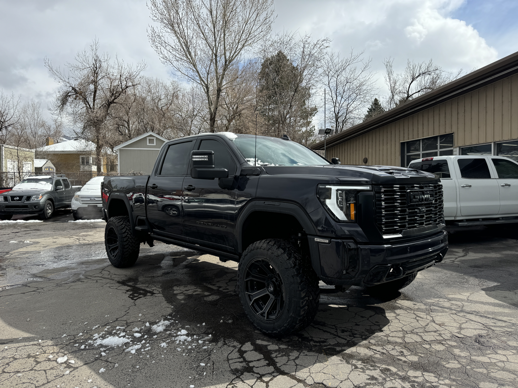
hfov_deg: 71.6
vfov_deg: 56.8
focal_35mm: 24
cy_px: 194
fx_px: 359
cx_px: 259
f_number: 1.78
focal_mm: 6.76
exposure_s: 1/5814
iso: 80
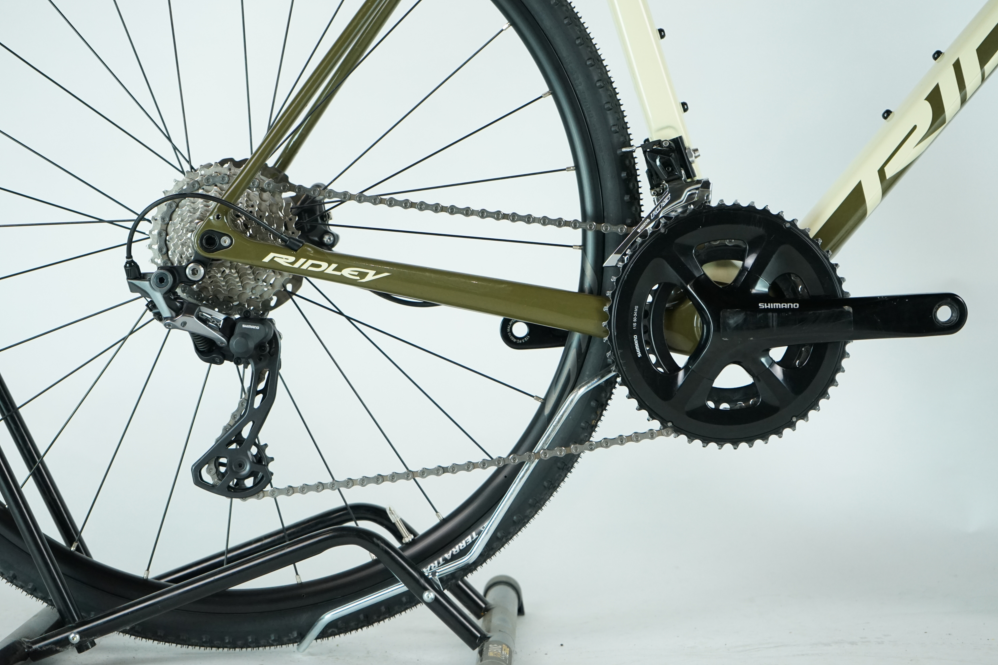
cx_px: 503
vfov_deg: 19.2
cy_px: 329
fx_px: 1968
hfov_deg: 28.5
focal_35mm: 71
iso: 2000
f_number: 5.6
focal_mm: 70
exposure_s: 1/200
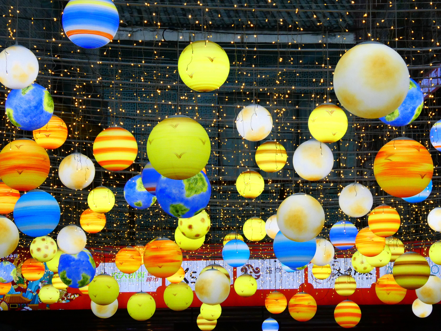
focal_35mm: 172
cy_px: 166
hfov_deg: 11.5
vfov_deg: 8.6
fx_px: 2191
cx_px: 220
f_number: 5.6
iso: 400
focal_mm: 30.9
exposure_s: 1/80
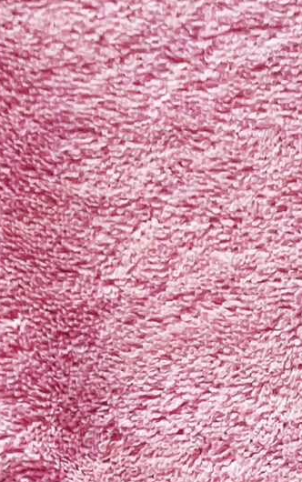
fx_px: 1749
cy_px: 1142
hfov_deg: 9.1
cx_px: 659
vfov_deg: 12.5
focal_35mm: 133
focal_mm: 4.2
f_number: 1.6
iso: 160
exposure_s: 1/50
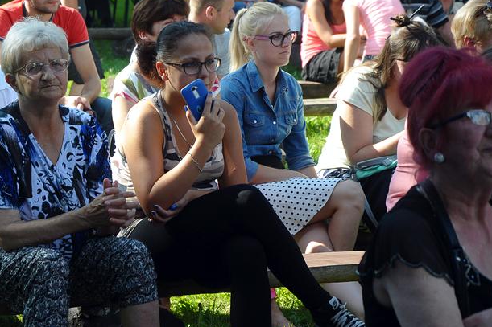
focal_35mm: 146
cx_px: 186
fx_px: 1995
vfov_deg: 9.4
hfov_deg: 14.0
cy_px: 113
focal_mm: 70
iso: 640
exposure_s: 1/640
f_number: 6.3
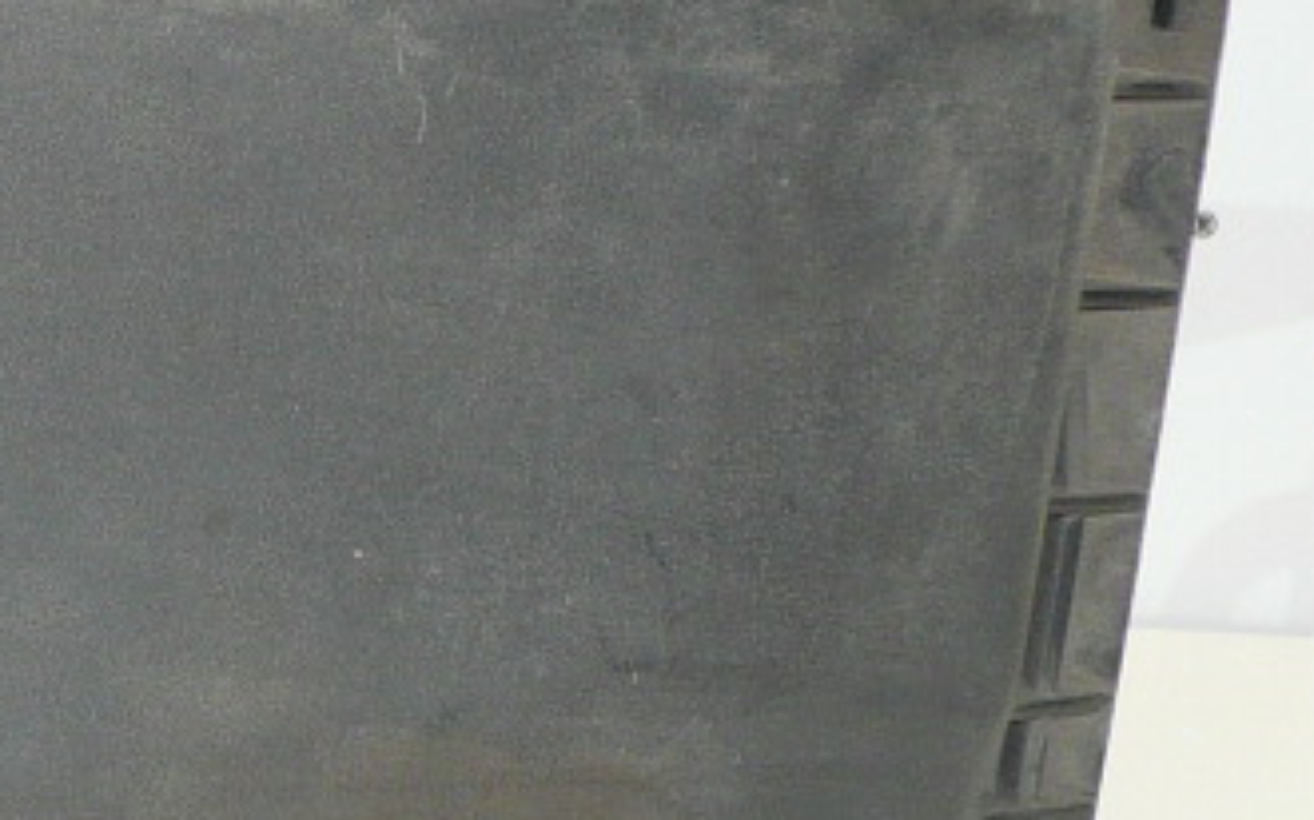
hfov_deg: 16.0
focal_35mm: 115
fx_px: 4117
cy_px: 378
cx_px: -856
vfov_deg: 11.4
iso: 100
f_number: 3.3
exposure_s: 1/60
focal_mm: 4.6
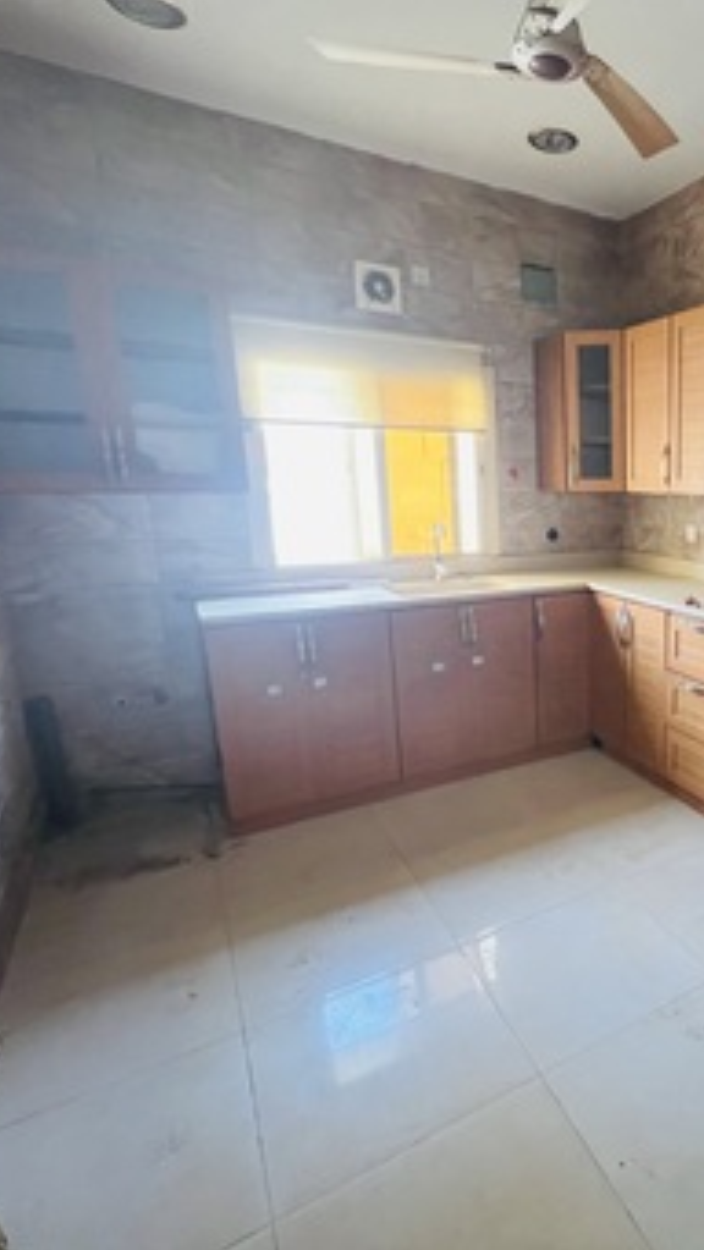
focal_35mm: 19
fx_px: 630
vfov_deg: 89.6
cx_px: 666
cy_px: 625
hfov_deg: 50.1
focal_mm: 1.57
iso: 640
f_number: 1.8
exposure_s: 1/60
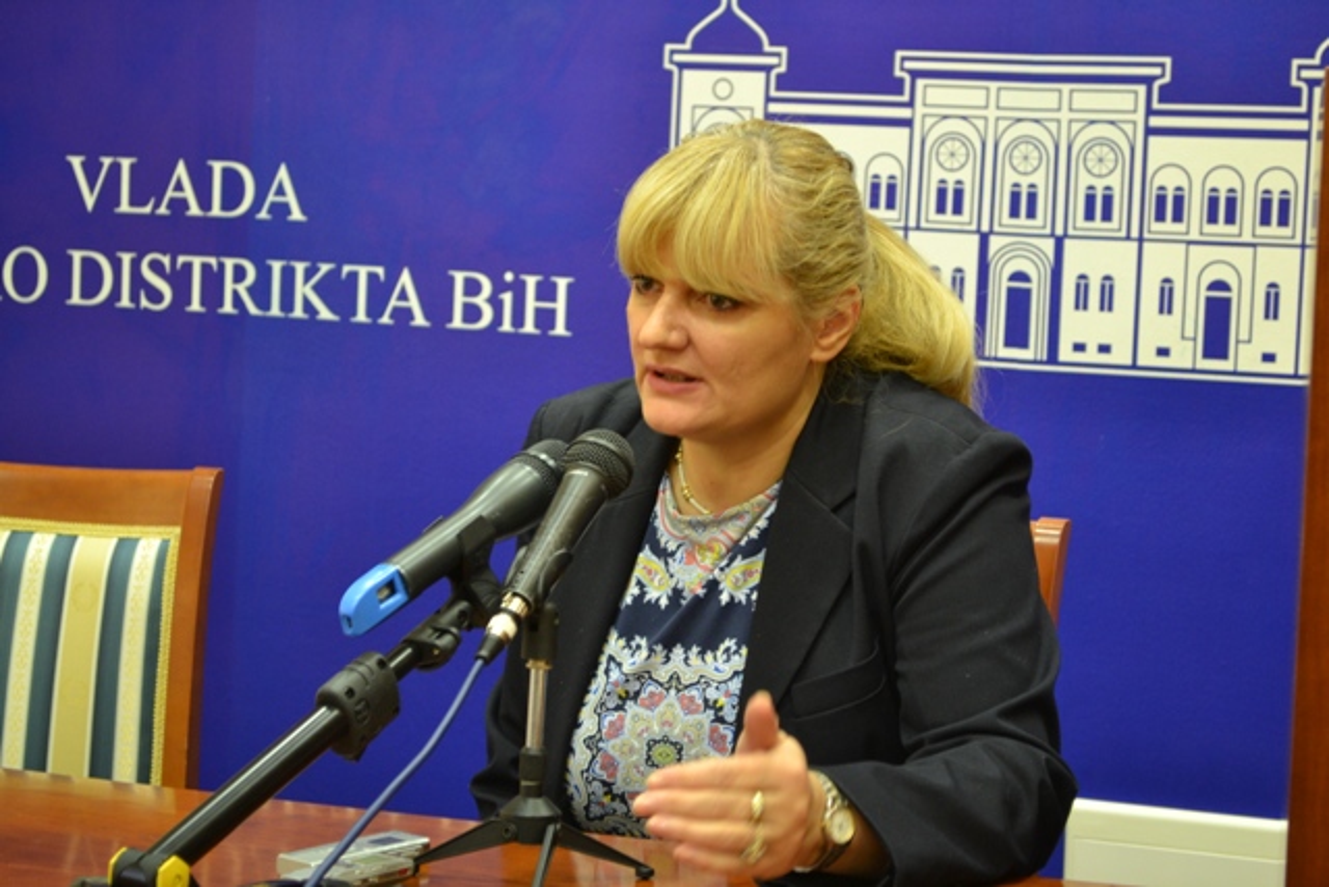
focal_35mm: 75
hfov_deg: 27.0
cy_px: 444
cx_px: 664
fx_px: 2769
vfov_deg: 18.2
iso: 800
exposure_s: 1/15
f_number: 5.6
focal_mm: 50
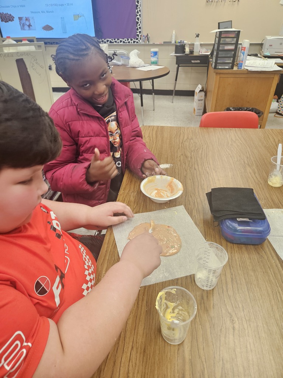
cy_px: 189
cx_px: 142
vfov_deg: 73.9
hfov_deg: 58.9
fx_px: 251
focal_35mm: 23
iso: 200
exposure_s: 1/60
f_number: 1.8
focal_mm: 5.4
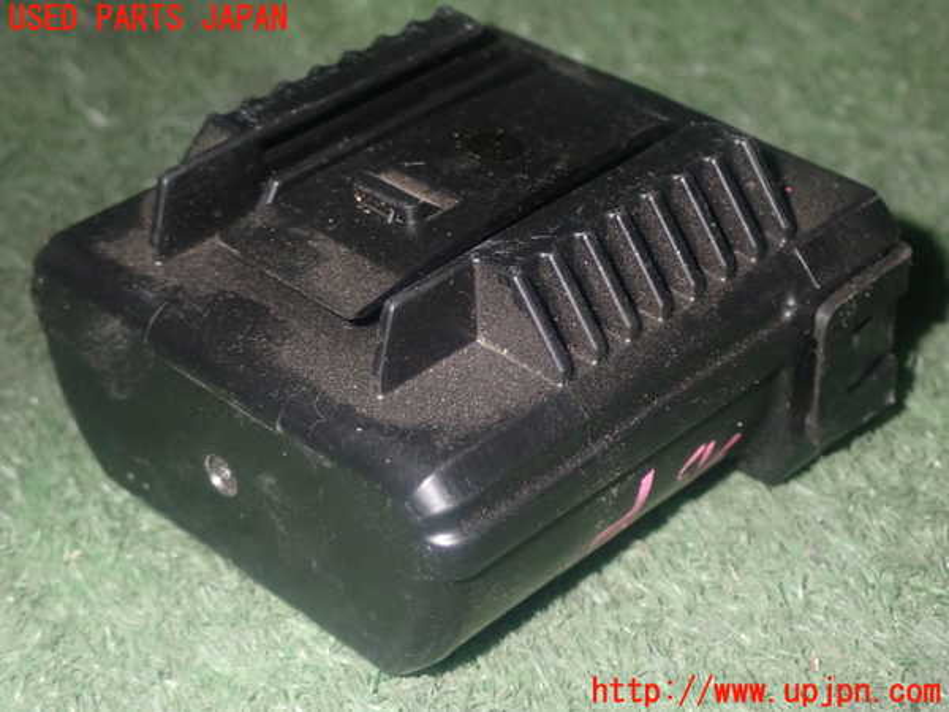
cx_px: 474
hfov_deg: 25.3
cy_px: 356
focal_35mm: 77
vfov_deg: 19.1
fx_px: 2111
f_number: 13
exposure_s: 1/80
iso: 800
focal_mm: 13.65
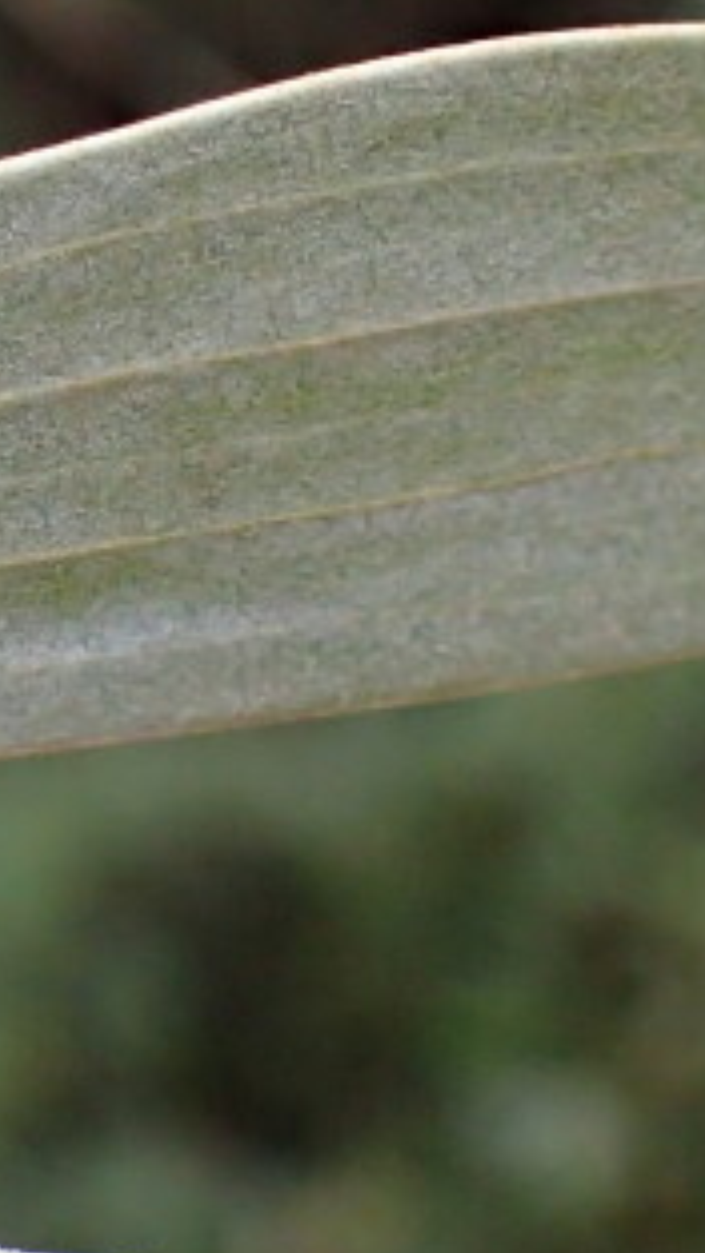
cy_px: 440
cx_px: -24
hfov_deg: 11.2
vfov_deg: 19.9
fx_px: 3557
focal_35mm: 107
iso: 500
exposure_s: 1/125
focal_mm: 5.5
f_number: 2.3
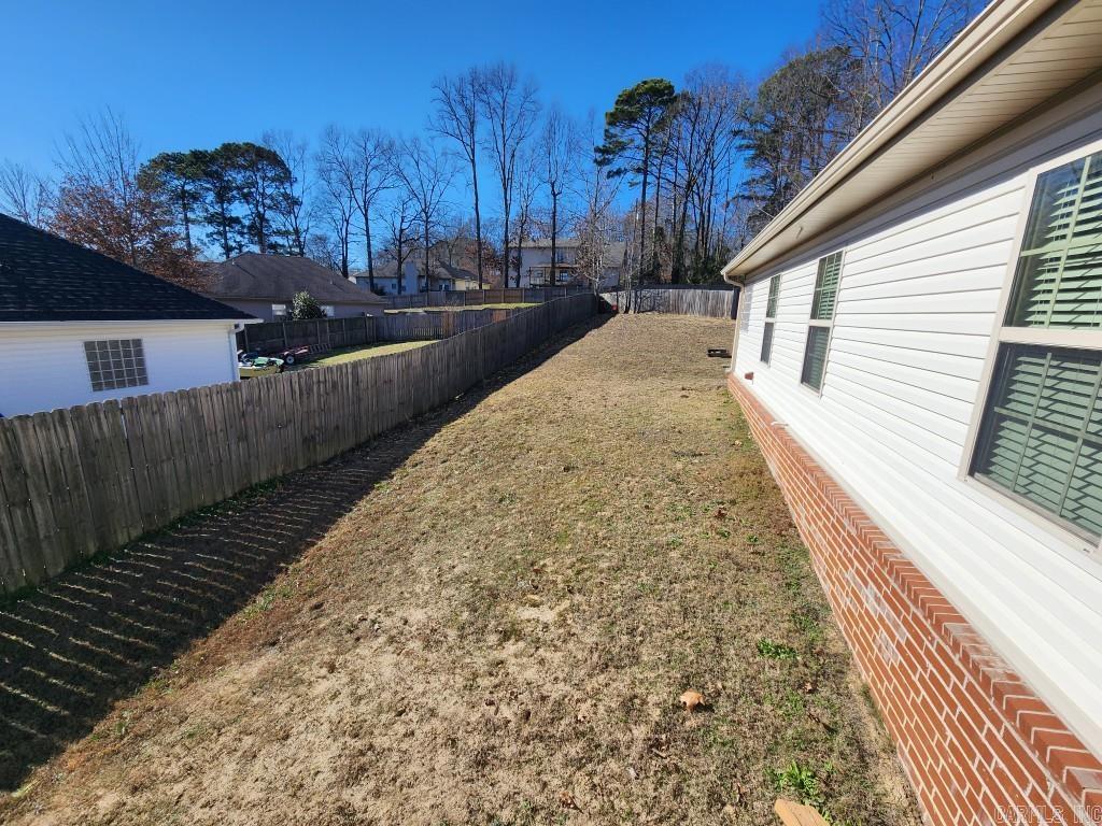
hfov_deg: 106.2
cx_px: 551
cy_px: 413
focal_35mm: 13
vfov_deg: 89.9
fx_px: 414
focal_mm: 2.2
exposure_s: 1/2551
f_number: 2.2
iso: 50
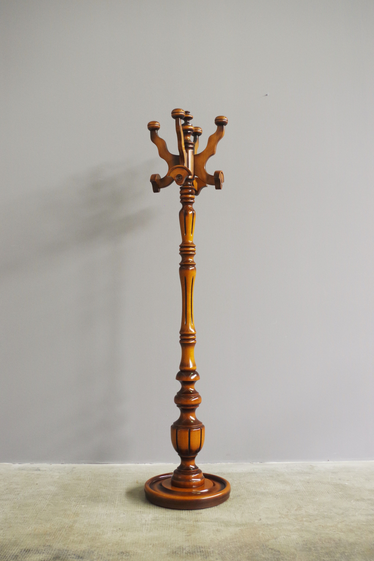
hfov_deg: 36.9
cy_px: 280
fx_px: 561
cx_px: 187
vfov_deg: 53.1
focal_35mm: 36
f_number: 4
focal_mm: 24.38
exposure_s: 1/50
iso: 800
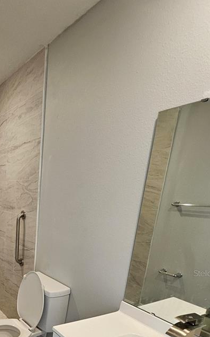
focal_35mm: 26
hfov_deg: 40.7
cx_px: -7
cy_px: 273
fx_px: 238
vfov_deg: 63.9
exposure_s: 1/60
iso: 100
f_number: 2.2
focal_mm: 1.74
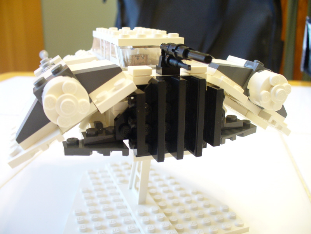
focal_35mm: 37
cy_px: 117
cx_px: 156
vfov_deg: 38.7
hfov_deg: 50.1
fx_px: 332
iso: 150
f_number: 2.8
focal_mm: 6.1
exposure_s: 1/13
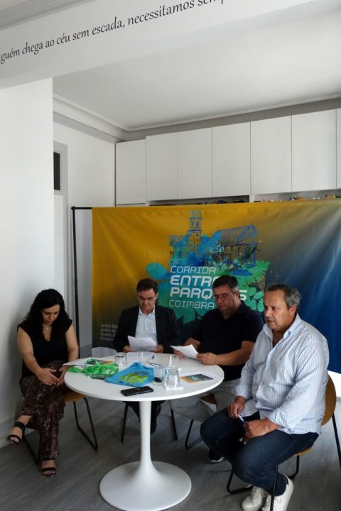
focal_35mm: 29
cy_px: 256
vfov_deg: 63.7
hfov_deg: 45.0
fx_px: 412
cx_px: 170
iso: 2000
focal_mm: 10.7
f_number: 4
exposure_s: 1/500
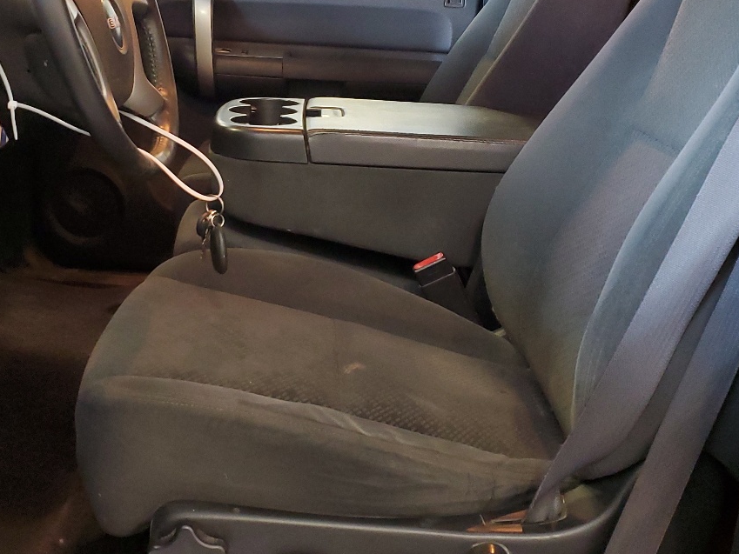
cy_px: 215
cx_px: 310
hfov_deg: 38.8
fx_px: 1046
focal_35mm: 49
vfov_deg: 29.6
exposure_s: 1/40
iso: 293
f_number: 1.5
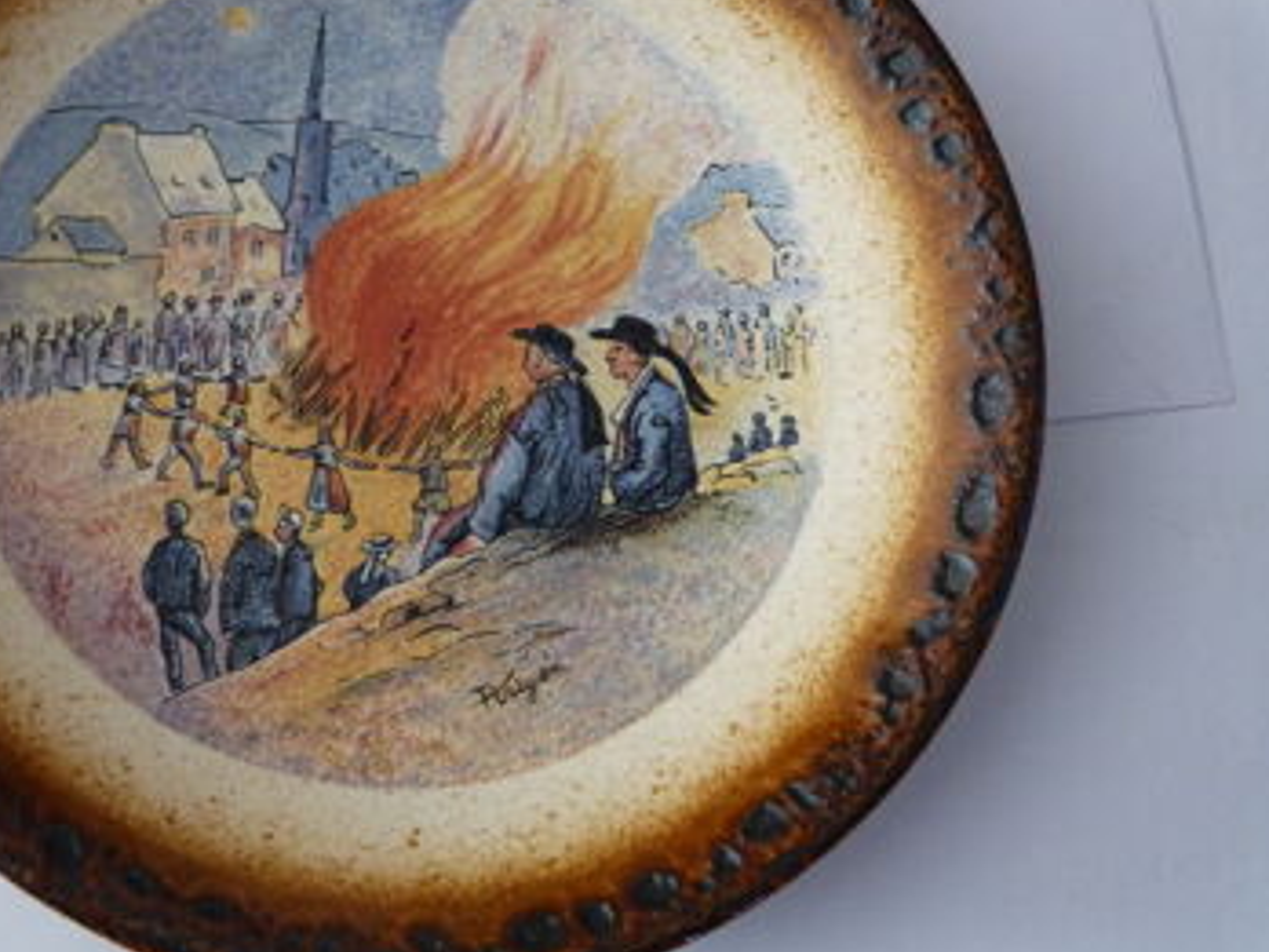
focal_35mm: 58
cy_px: 372
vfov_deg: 25.2
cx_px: 419
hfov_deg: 32.9
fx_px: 2126
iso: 400
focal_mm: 7.4
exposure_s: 1/13
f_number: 3.2
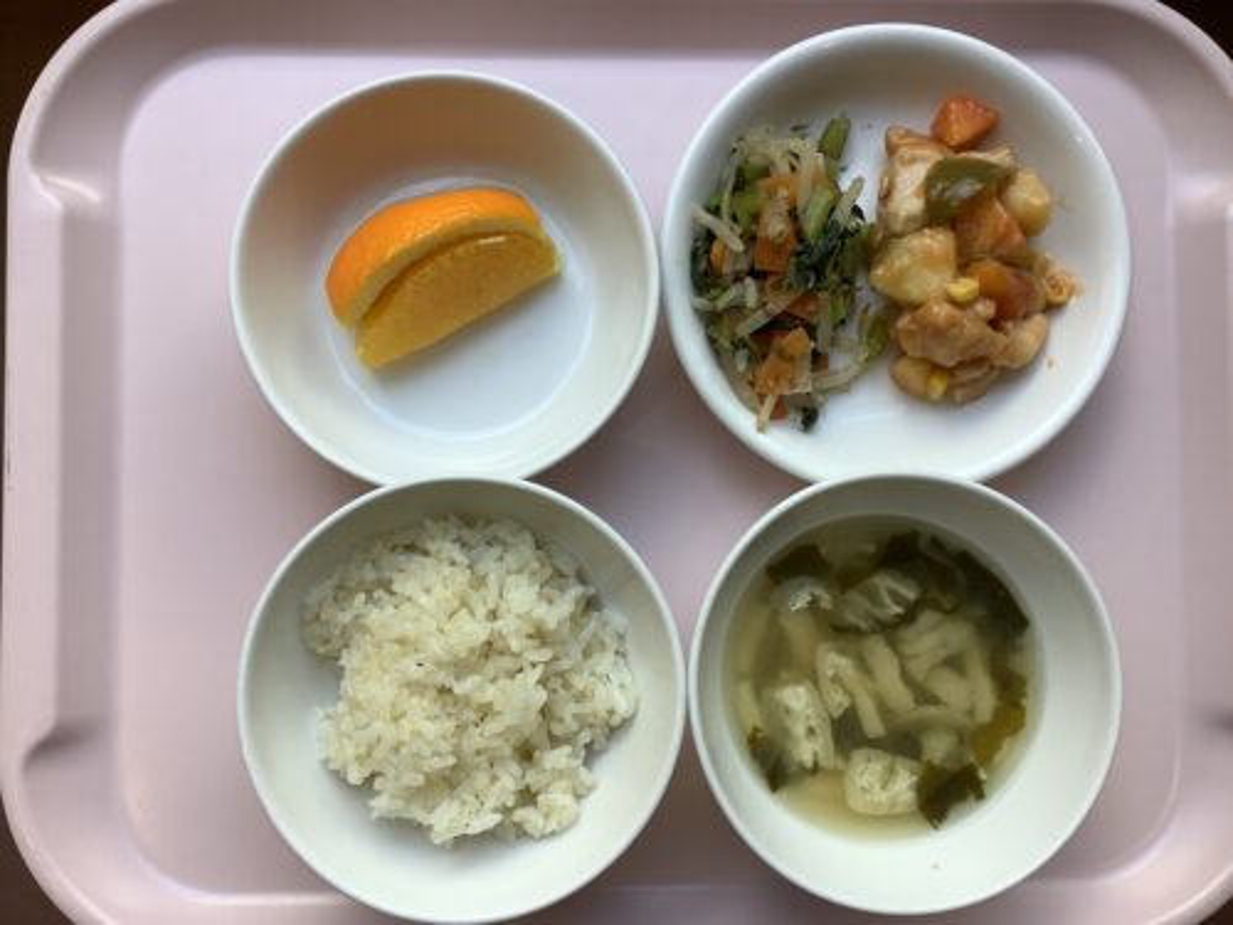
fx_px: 1104
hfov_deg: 58.4
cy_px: 462
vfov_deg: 45.4
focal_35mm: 31
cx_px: 616
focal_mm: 3.3
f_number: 2.4
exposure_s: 1/120
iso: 40
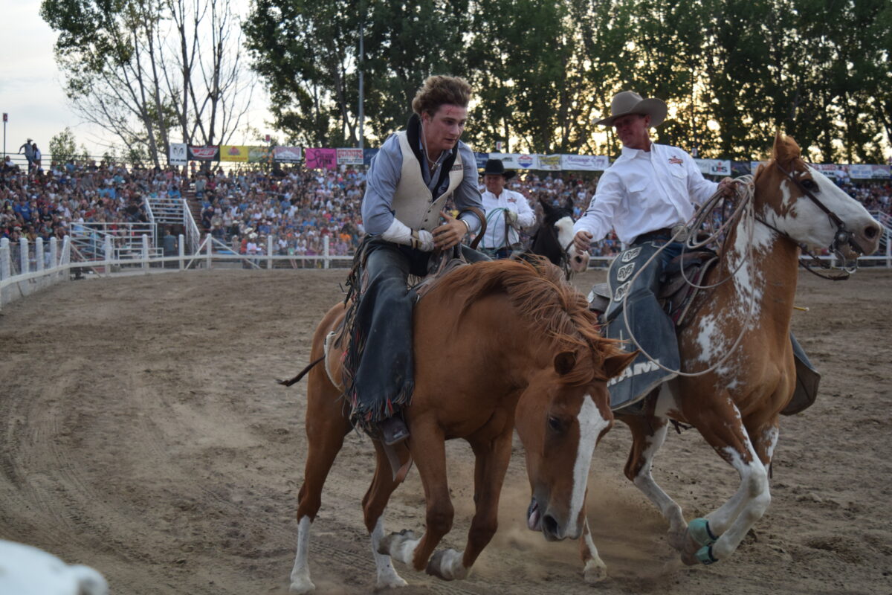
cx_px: 446
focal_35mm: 44
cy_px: 298
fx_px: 1078
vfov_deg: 30.8
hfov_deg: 45.0
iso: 640
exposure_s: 1/1000
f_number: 4.2
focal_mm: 29
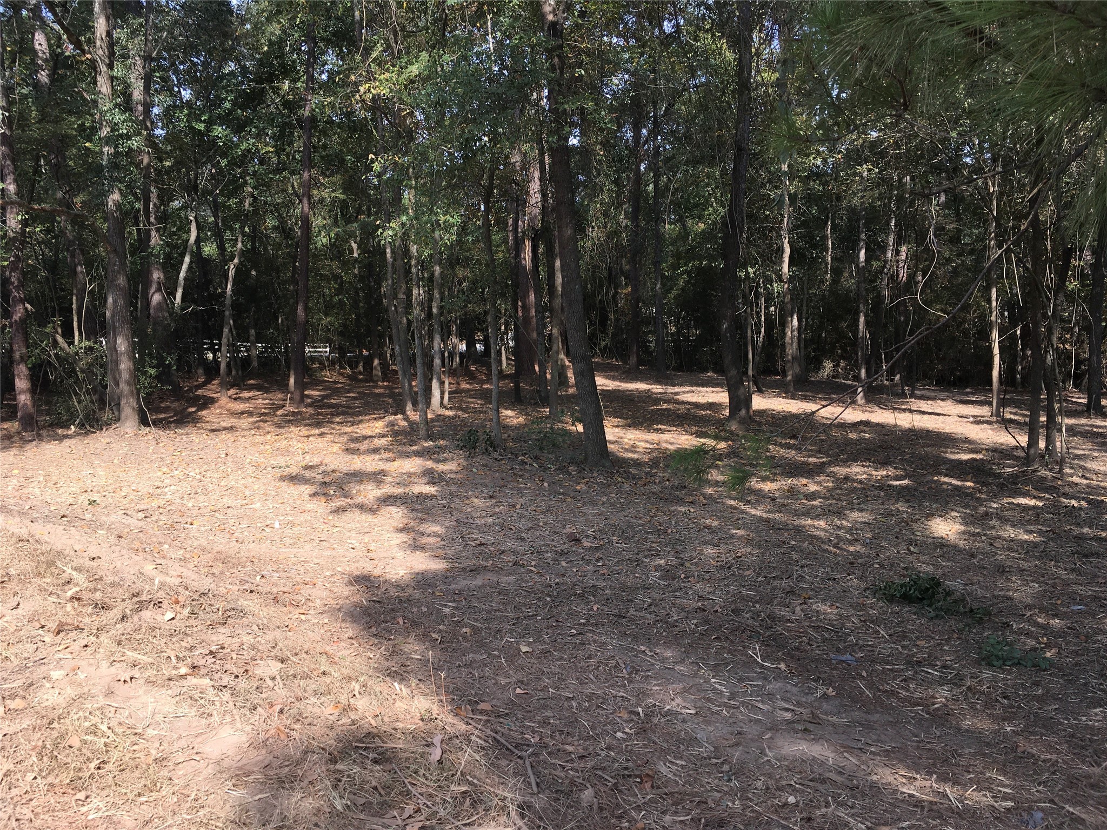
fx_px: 927
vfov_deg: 48.2
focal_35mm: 29
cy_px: 415
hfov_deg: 61.7
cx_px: 554
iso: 25
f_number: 2.2
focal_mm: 4.15
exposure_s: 1/447
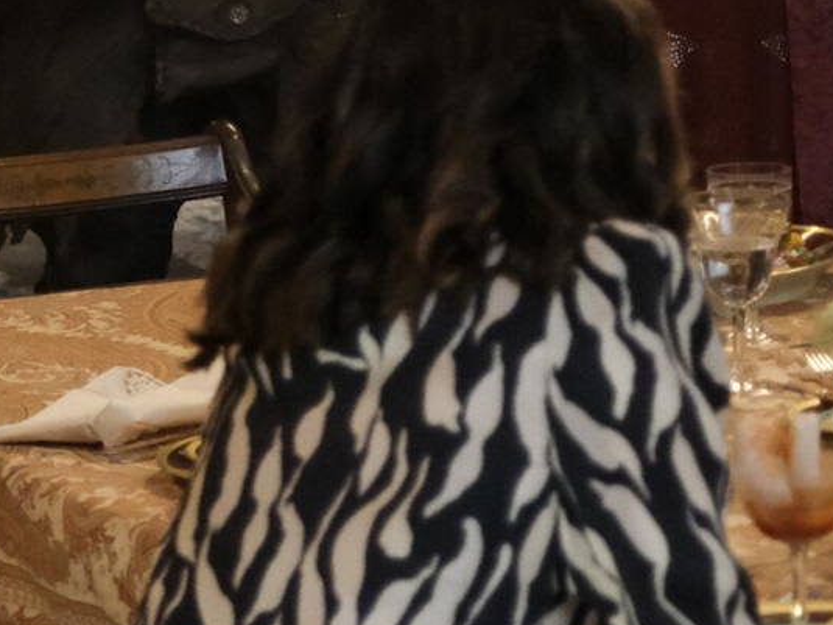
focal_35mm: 175
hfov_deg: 11.2
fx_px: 4210
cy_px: 50
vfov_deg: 8.4
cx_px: 813
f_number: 2.8
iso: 6400
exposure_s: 1/125
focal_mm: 32.1
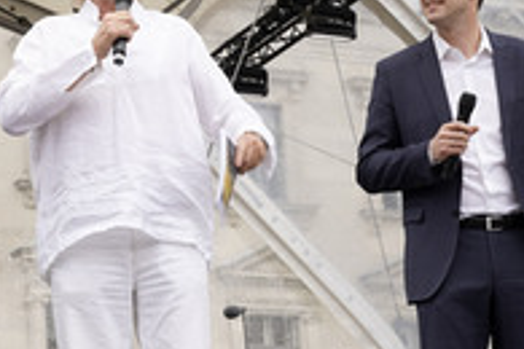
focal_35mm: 104
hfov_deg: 19.1
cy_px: 140
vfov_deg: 13.2
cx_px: 12
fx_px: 1514
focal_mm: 45
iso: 200
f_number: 7.1
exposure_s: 1/200
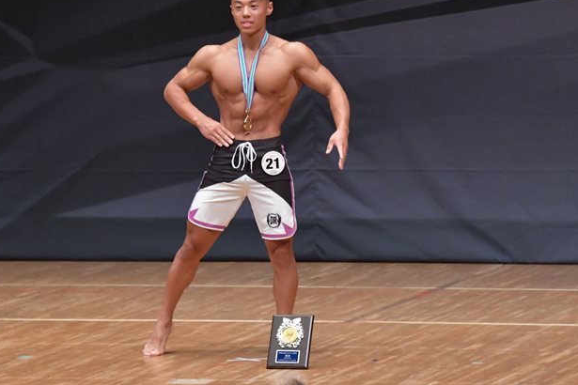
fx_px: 5763
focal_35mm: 359
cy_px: 170
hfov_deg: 5.7
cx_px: 262
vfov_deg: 3.8
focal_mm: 190
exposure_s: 1/400
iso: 6400
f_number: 5.6
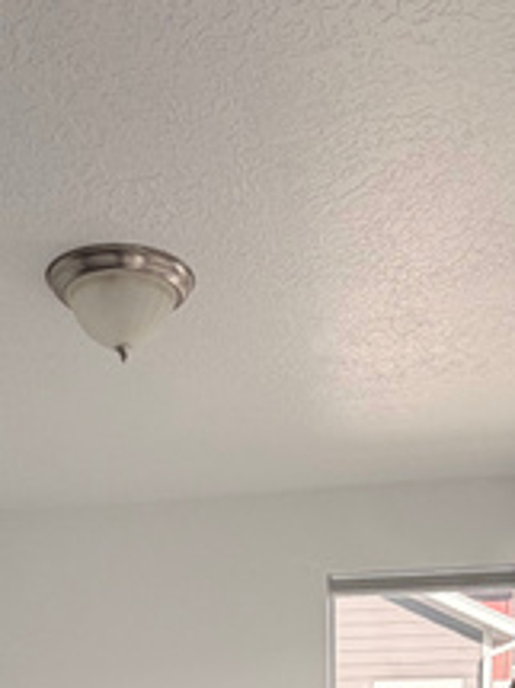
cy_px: 886
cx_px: 230
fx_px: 993
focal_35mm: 50
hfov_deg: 29.1
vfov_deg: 30.5
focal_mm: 2.22
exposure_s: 1/357
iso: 50
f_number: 2.2
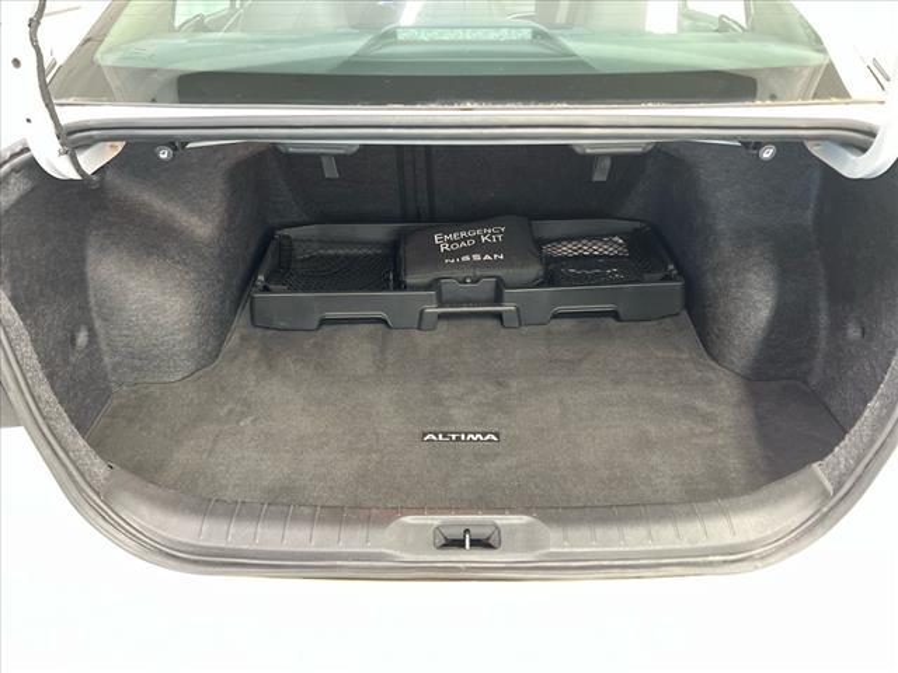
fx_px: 674
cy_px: 336
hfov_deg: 67.3
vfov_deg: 53.1
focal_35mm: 26
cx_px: 449
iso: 1000
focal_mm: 5.7
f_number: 1.5
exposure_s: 1/24
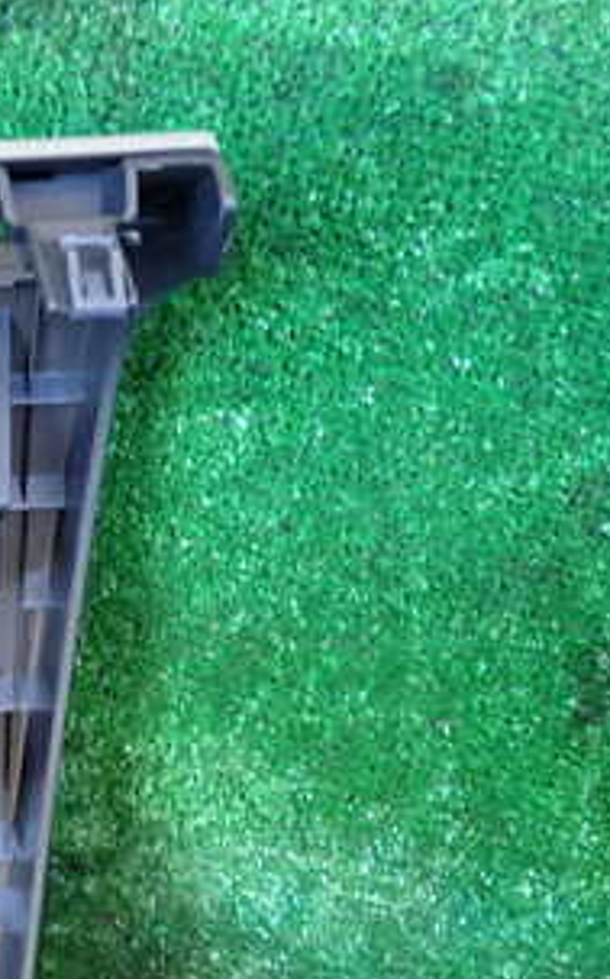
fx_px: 1678
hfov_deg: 19.2
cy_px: 695
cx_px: -155
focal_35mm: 63
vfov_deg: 32.1
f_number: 2.3
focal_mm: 5.4
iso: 400
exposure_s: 1/30
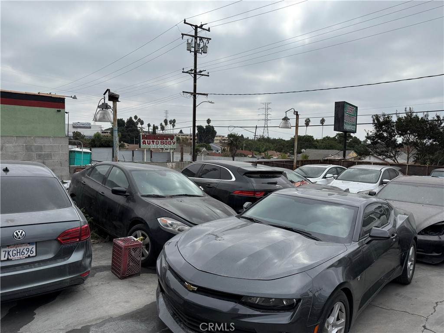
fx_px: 308
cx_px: 222
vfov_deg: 56.8
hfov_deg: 71.6
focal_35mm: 24
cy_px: 166
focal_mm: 6.76
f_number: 1.78
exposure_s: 1/6711
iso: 80
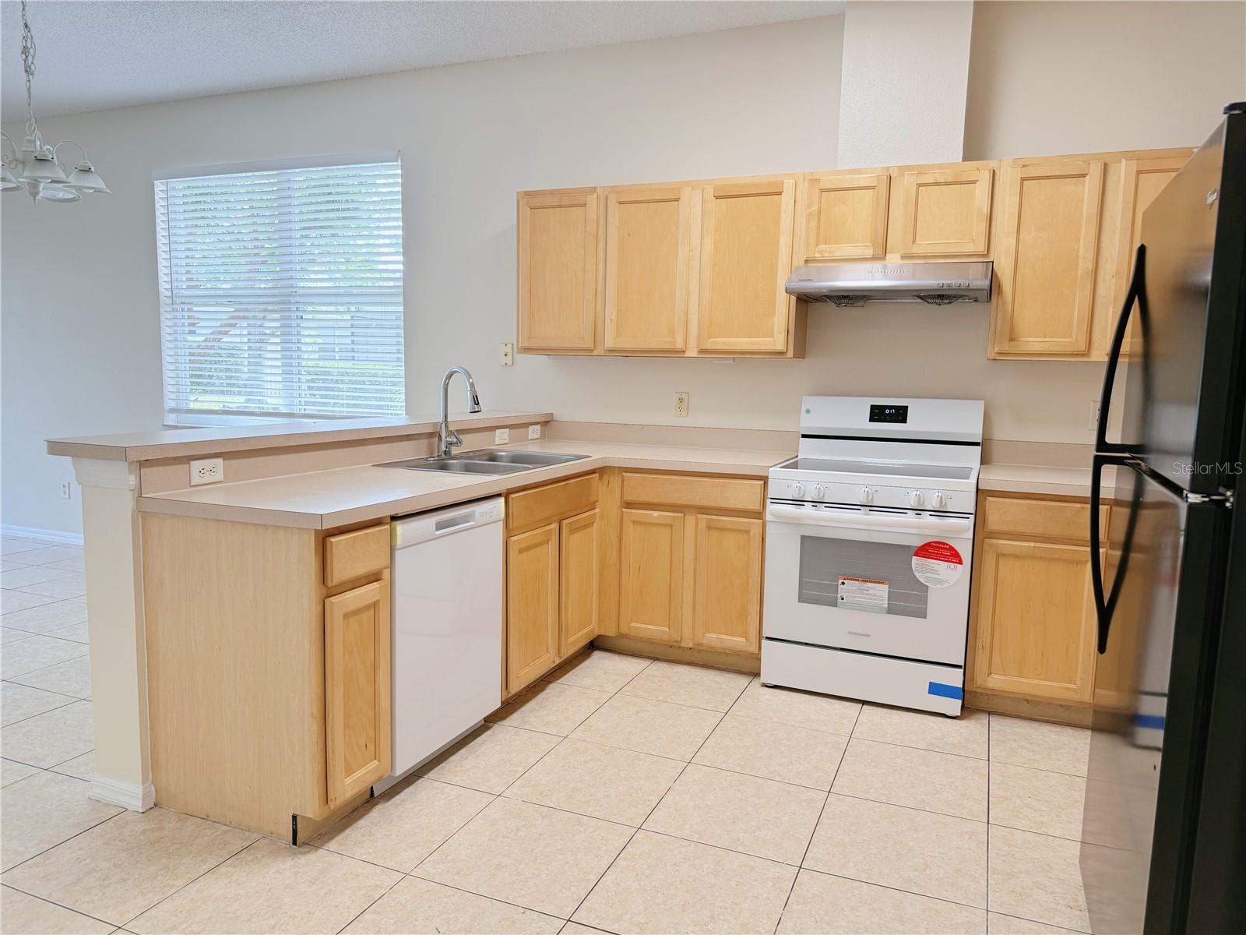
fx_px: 864
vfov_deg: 56.8
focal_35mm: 24
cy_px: 468
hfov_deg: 71.6
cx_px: 623
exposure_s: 1/120
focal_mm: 6.76
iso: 200
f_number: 1.78
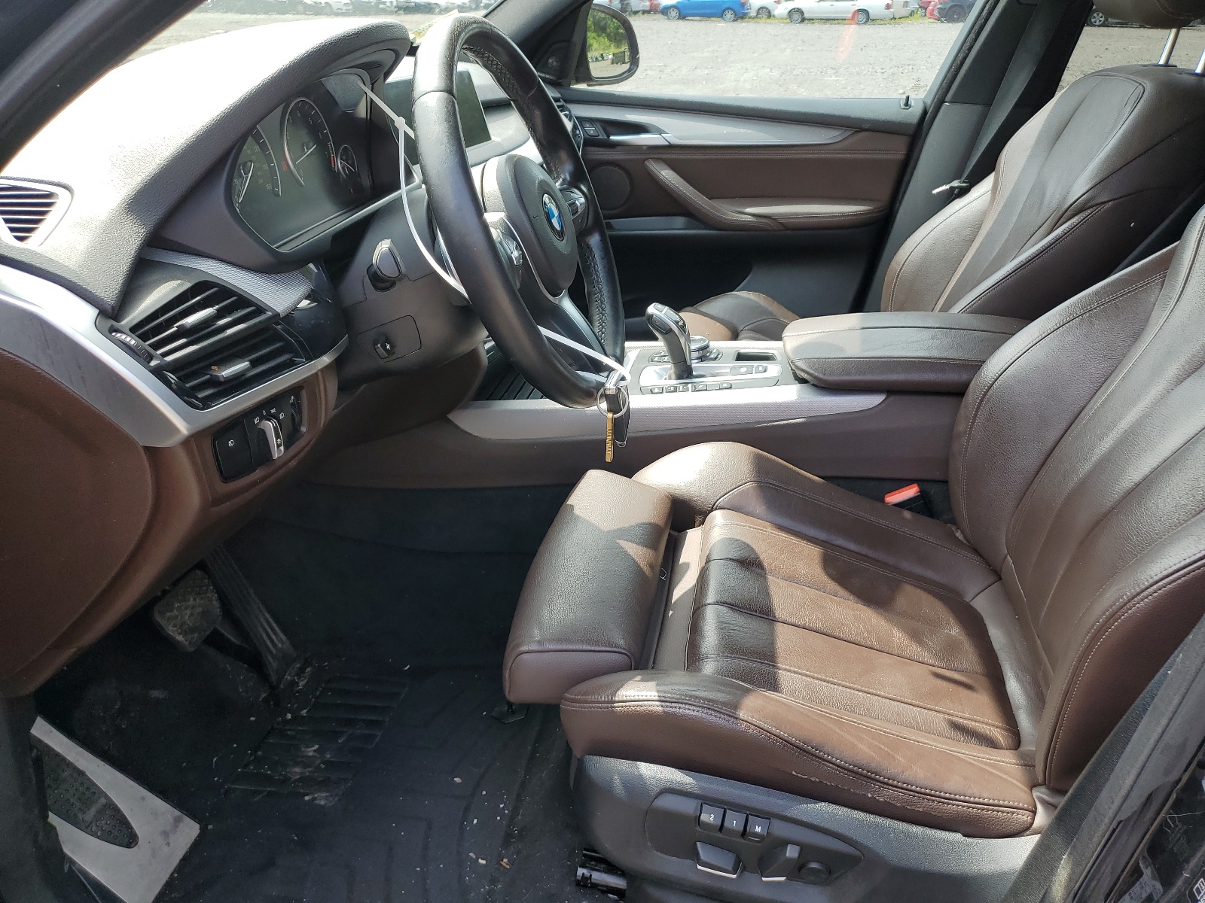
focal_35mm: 26
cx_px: 602
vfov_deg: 53.1
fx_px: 905
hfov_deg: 67.3
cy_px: 452
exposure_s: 1/500
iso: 50
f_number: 1.5
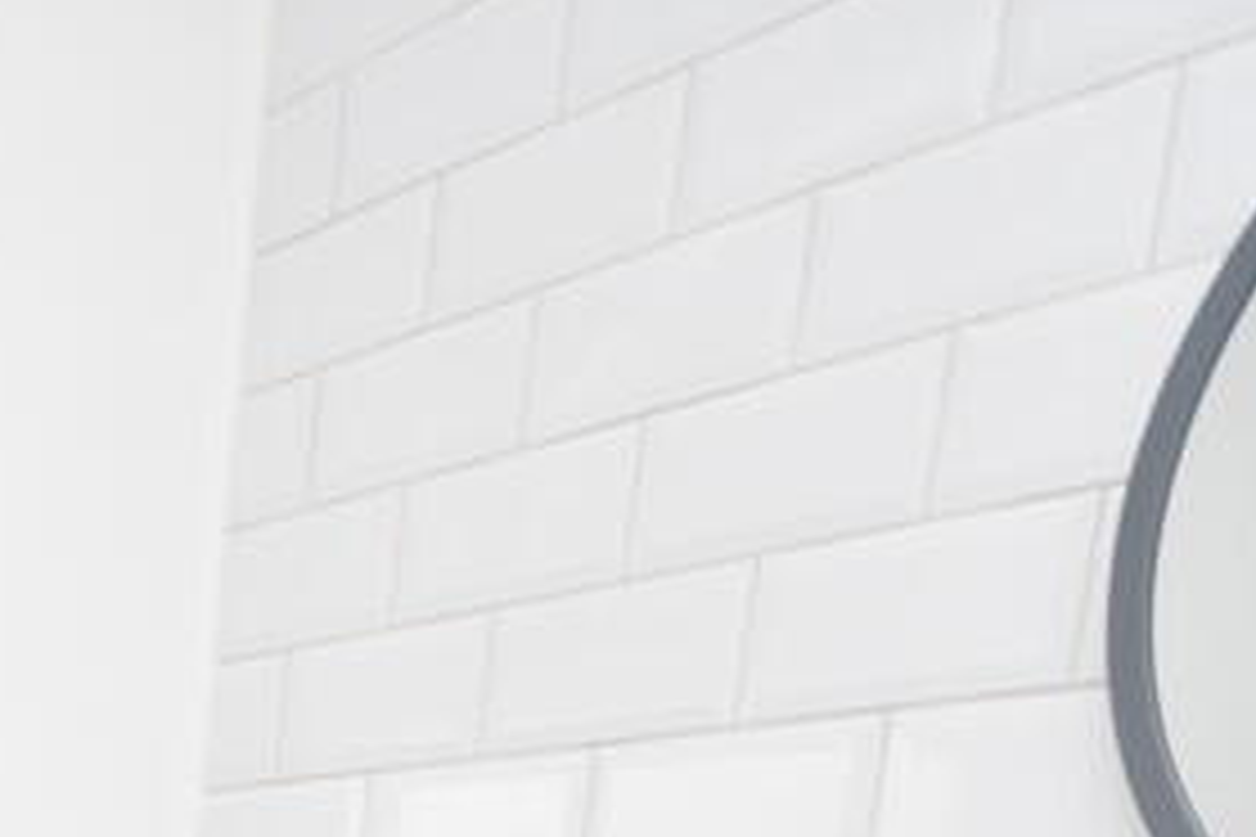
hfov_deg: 28.3
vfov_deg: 19.4
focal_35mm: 55
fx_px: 1919
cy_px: 1447
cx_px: -464
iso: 450
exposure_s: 1/200
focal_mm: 10
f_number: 5
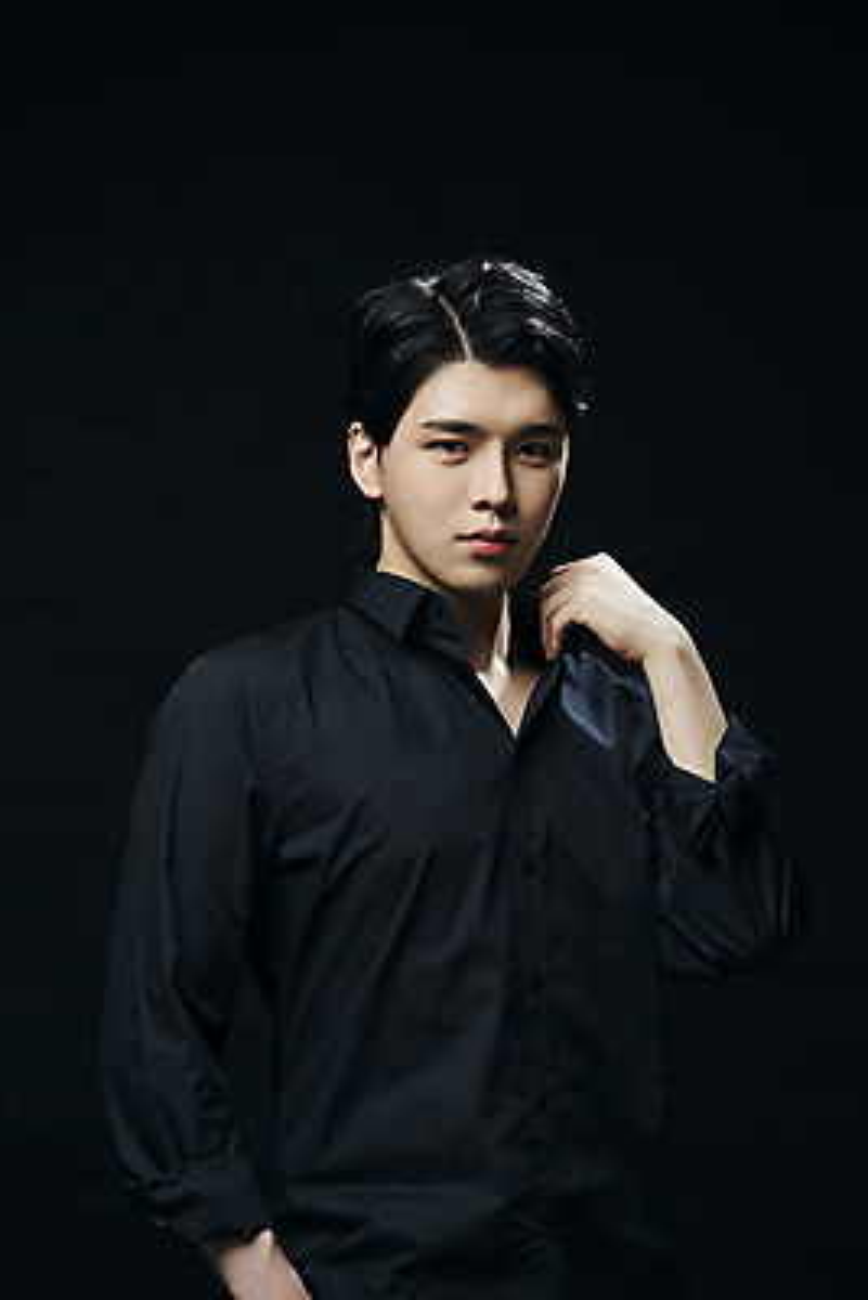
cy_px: 650
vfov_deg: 15.2
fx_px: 4878
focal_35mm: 135
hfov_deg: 10.2
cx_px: 434
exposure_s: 1/125
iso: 64
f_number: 4
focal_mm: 135
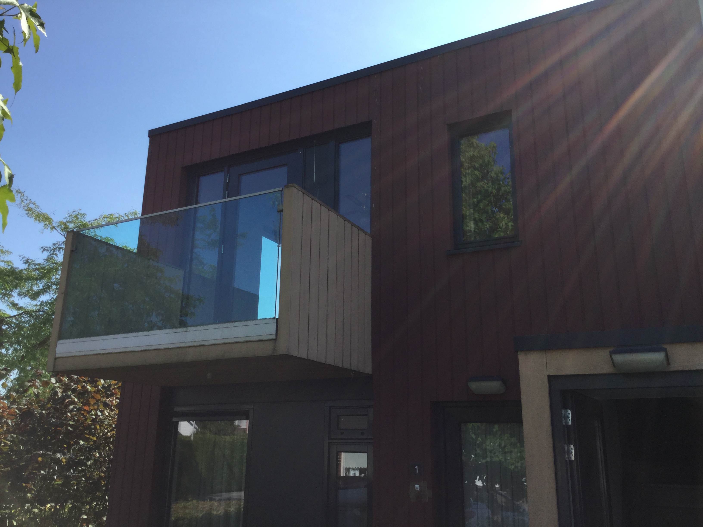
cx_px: 352
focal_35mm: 31
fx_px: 630
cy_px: 264
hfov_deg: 58.4
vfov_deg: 45.4
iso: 25
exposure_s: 1/849
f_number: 2.4
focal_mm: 3.3
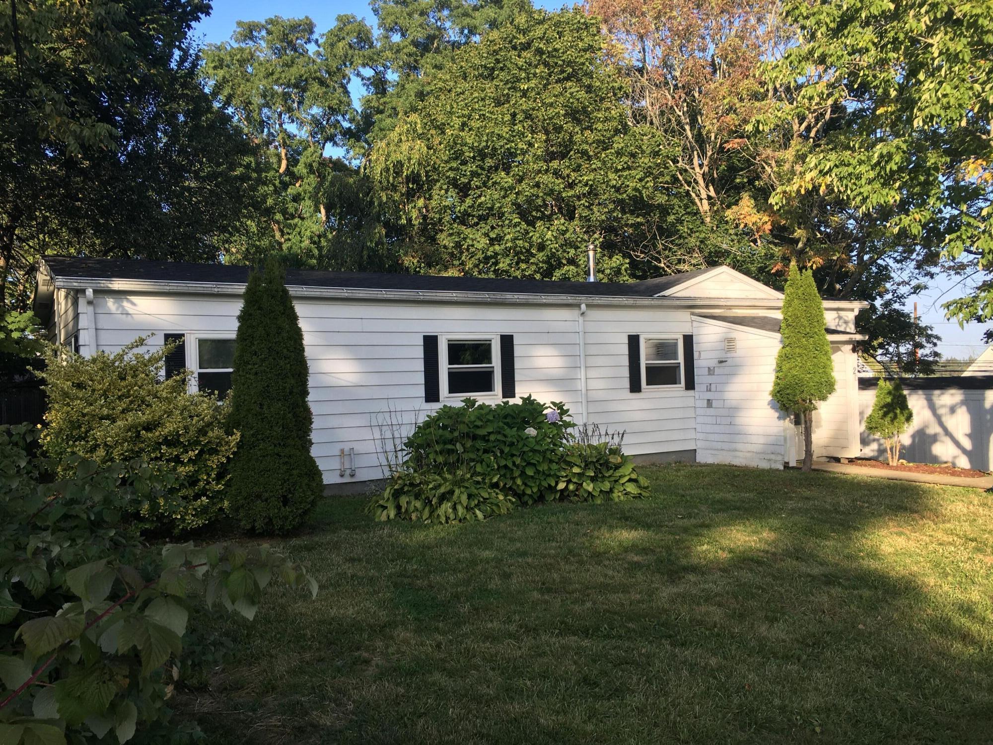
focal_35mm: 29
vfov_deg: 48.2
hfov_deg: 61.7
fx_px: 832
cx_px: 496
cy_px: 372
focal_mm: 4.15
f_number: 2.2
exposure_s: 1/447
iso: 25
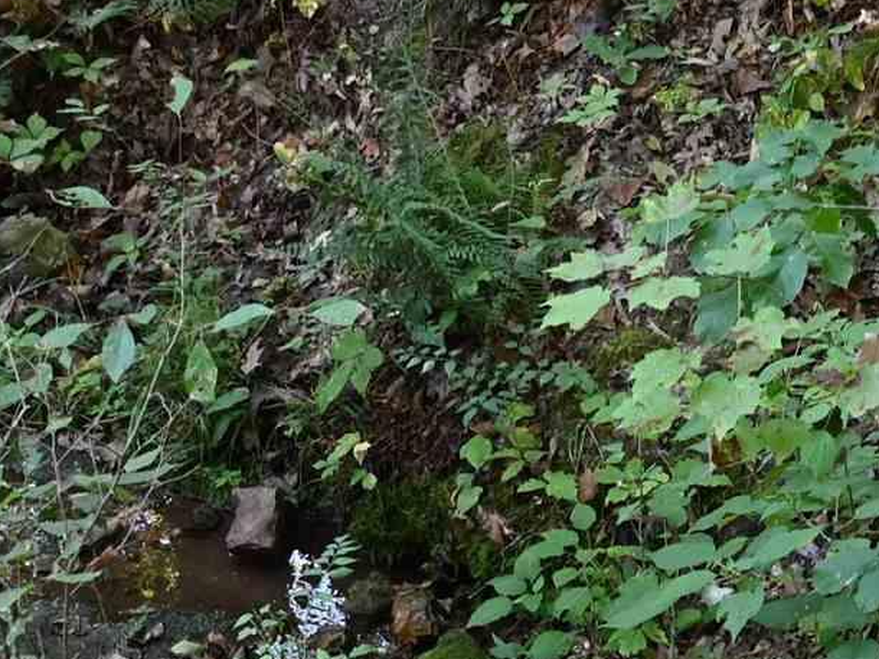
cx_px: 540
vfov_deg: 9.3
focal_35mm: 157
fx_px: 3996
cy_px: 786
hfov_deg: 12.5
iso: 800
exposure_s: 1/125
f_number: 4
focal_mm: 32.5
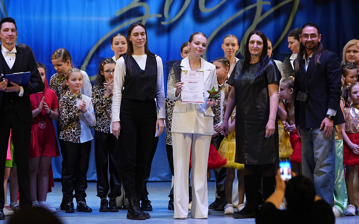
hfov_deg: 9.4
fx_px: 2172
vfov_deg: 5.9
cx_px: 179
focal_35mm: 222
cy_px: 112
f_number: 2.8
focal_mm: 145
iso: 2000
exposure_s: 1/400
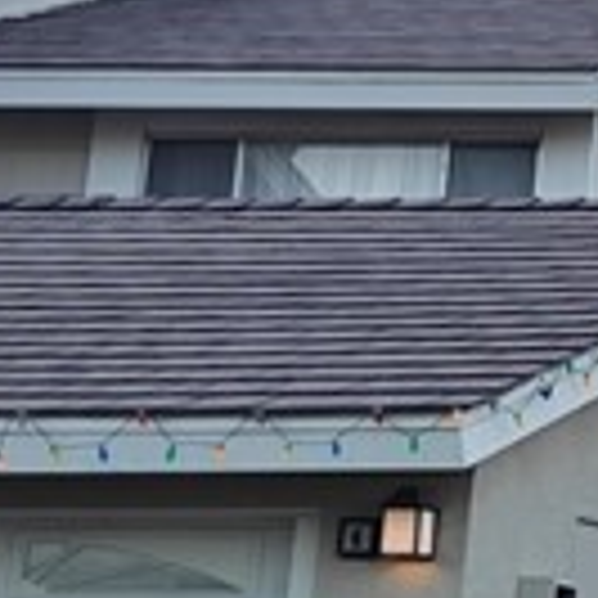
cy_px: 301
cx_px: 1947
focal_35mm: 163
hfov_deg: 8.5
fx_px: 3186
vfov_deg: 10.7
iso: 64
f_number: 1.7
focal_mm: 6.06
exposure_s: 1/224
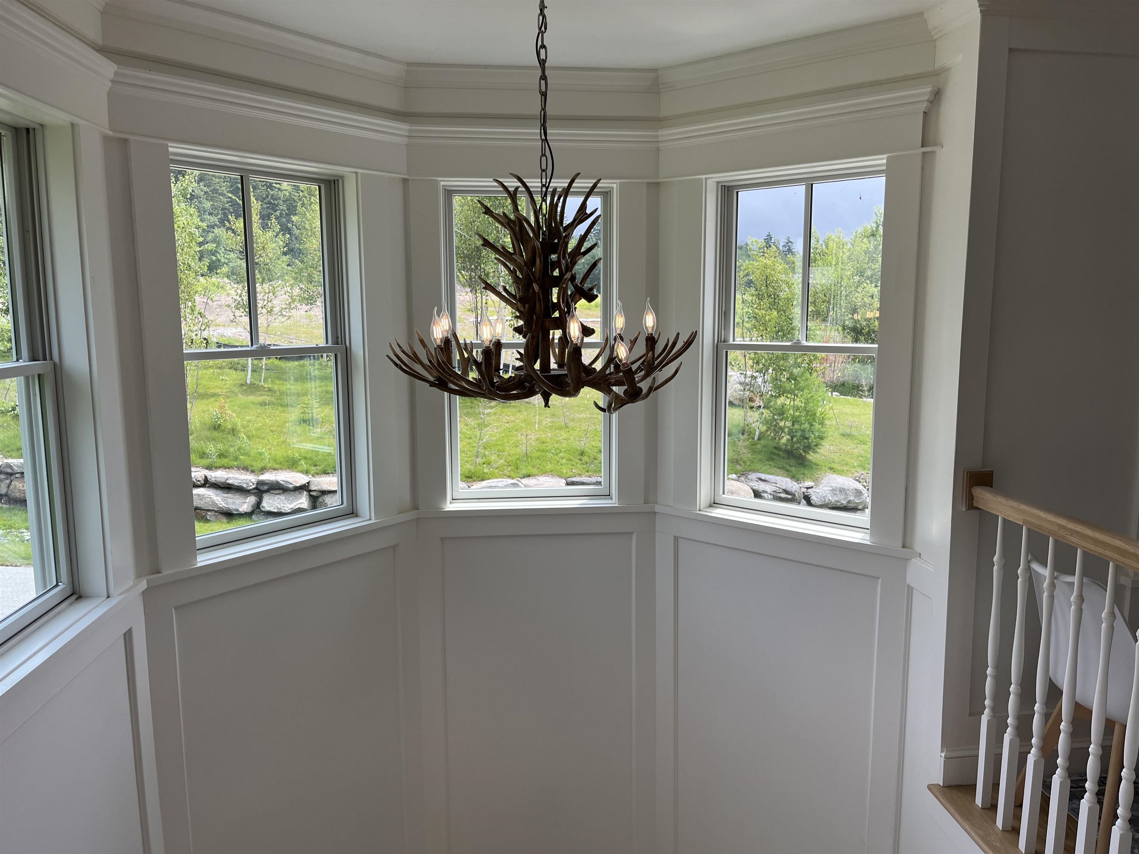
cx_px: 570
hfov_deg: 67.3
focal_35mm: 26
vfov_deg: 53.1
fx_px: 856
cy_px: 427
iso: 50
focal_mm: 5.1
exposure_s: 1/878
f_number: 1.6
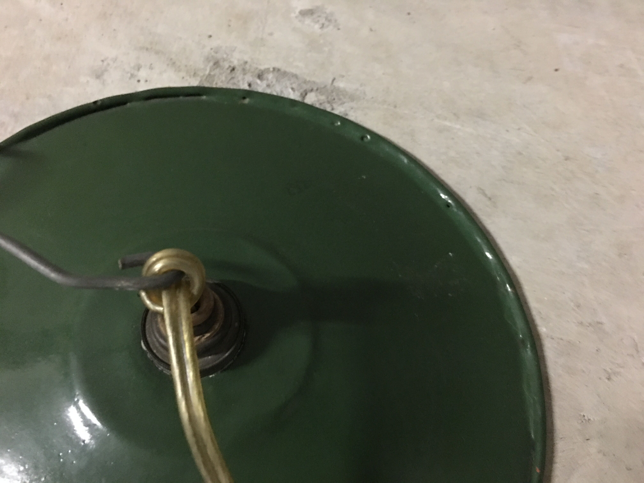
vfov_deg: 48.2
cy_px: 242
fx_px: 540
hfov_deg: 61.7
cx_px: 322
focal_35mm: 29
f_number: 2.2
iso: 200
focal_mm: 4.15
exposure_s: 1/4
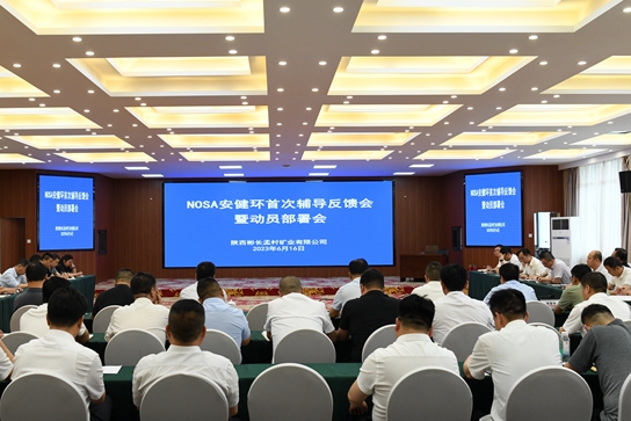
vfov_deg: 41.1
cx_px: 287
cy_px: 190
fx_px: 561
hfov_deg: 58.6
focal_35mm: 32
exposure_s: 1/160
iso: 1600
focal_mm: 29
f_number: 6.3
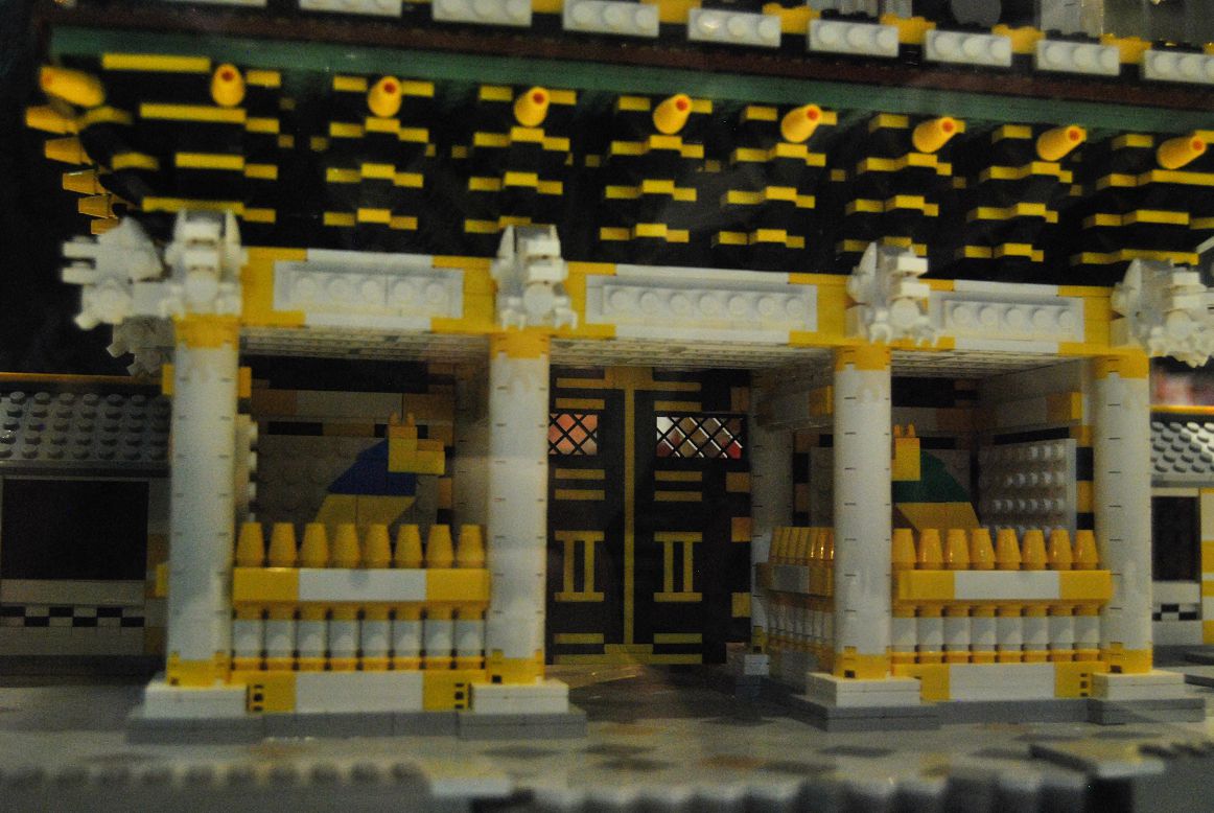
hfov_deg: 42.3
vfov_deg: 29.0
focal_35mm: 46
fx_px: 1570
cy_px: 406
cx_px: 607
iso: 800
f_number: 4.5
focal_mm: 31
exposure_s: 1/25
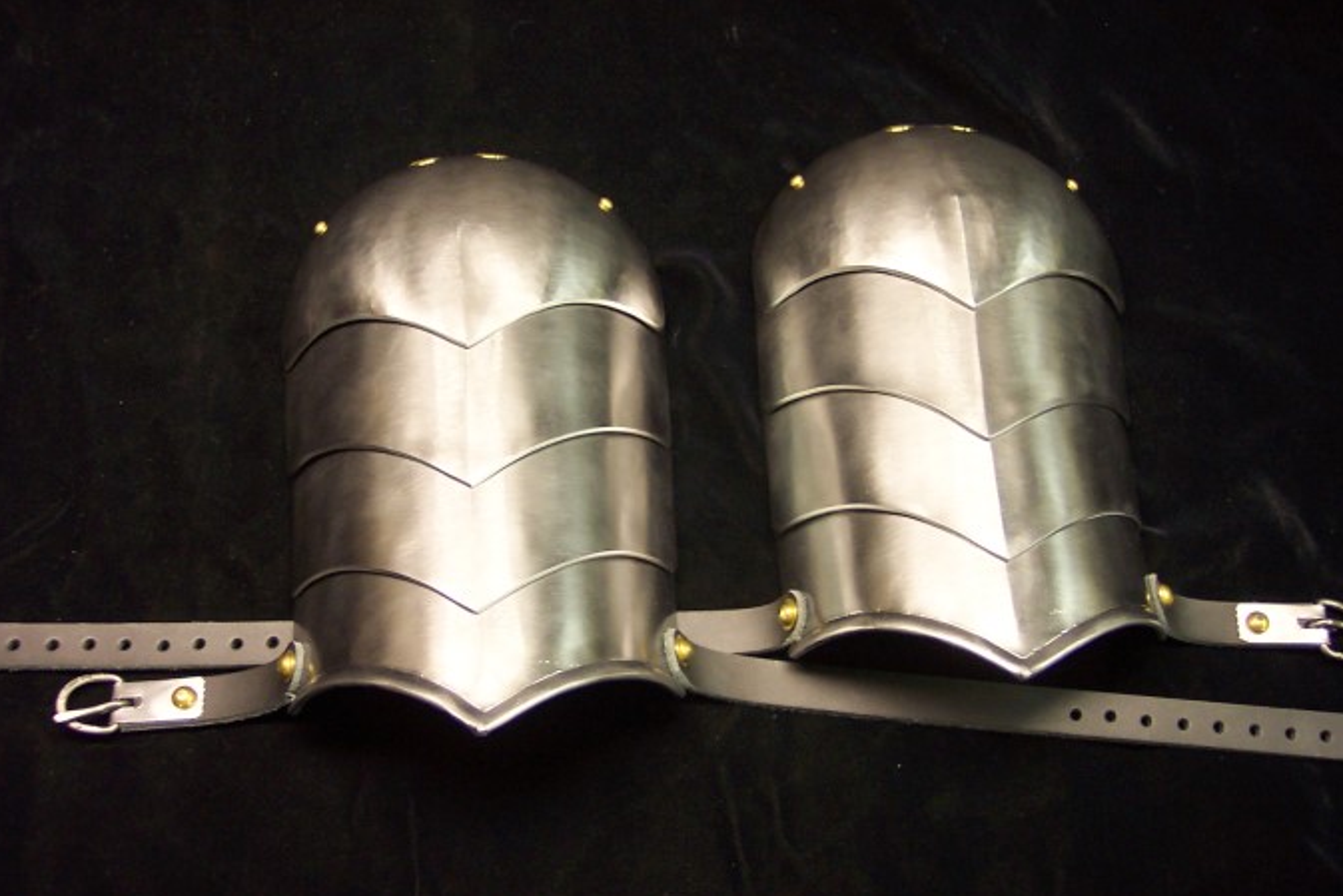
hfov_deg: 49.5
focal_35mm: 39
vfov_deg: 34.2
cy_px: 457
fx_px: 1455
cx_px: 666
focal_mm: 8
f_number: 2.8
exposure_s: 1/10
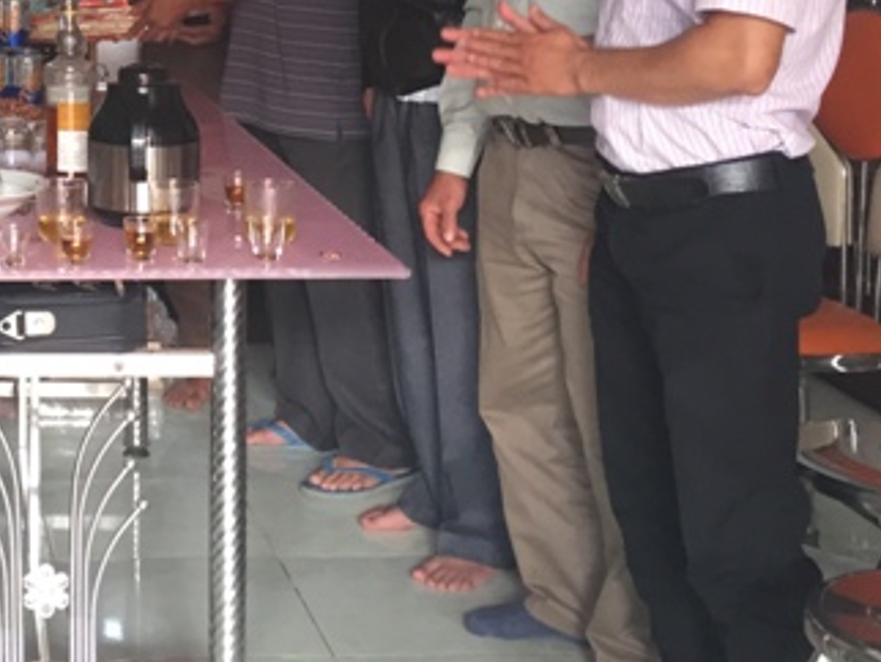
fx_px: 1834
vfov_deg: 19.2
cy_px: -145
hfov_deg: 25.2
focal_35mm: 72
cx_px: -68
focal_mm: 4.15
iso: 125
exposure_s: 1/33
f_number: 2.2
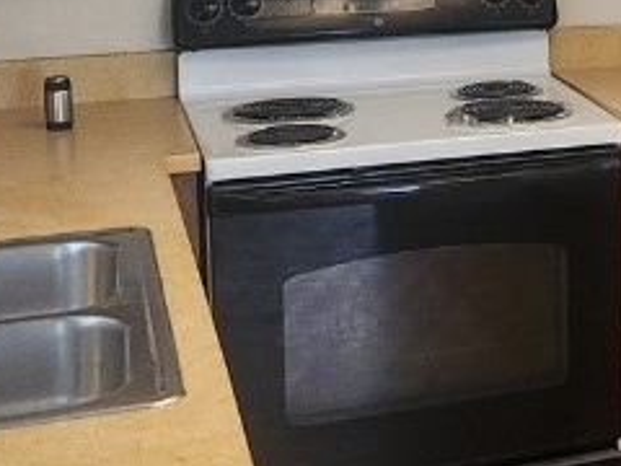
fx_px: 1758
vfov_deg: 14.7
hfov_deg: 17.7
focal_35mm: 98
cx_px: 957
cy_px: -47
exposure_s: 1/120
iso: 320
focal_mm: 5.4
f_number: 1.8
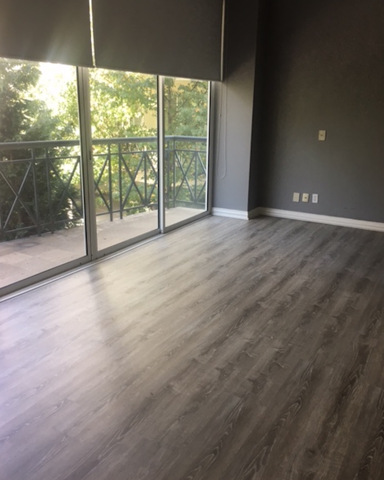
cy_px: 235
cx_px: 189
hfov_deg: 47.1
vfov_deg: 57.2
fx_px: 440
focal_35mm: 31
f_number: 2.2
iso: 25
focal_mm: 4.15
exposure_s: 1/40
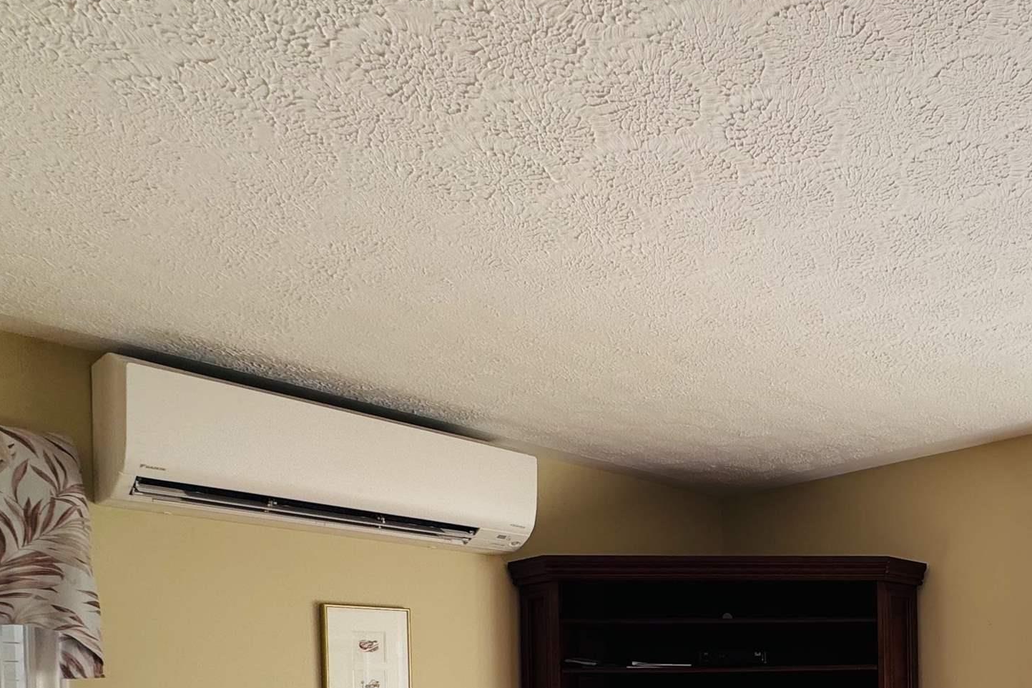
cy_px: 710
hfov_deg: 54.5
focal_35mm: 31
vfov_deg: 37.2
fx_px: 889
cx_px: 878
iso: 40
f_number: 2.2
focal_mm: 2.22
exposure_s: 1/204
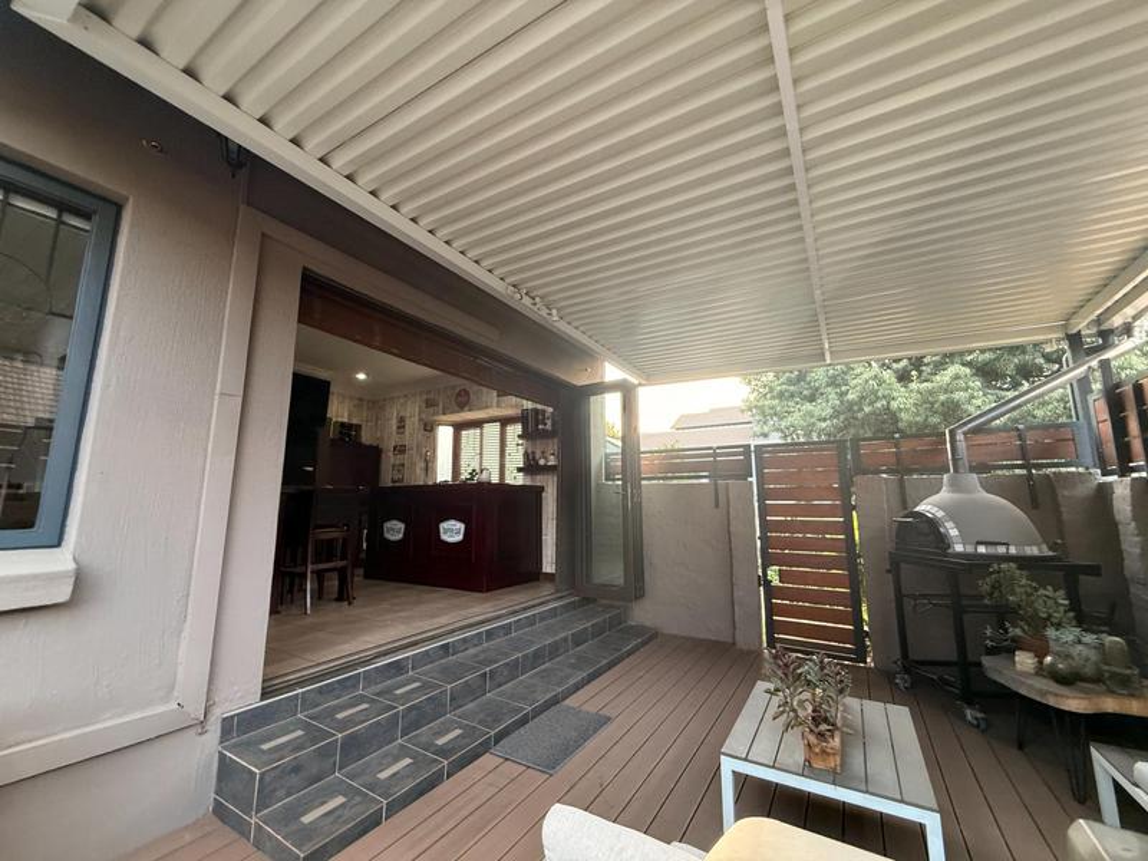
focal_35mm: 14
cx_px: 574
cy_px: 430
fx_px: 464
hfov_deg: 102.1
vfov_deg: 85.7
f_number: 2.2
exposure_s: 1/63
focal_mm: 2.22
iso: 400
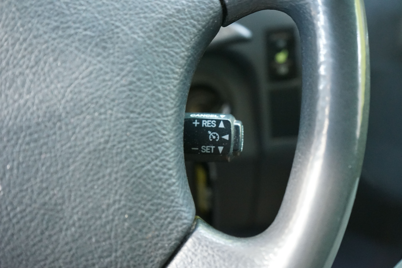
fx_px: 603
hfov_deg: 36.9
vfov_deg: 25.1
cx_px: 201
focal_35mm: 54
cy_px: 134
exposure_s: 1/10
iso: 6400
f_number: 5.6
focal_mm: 54
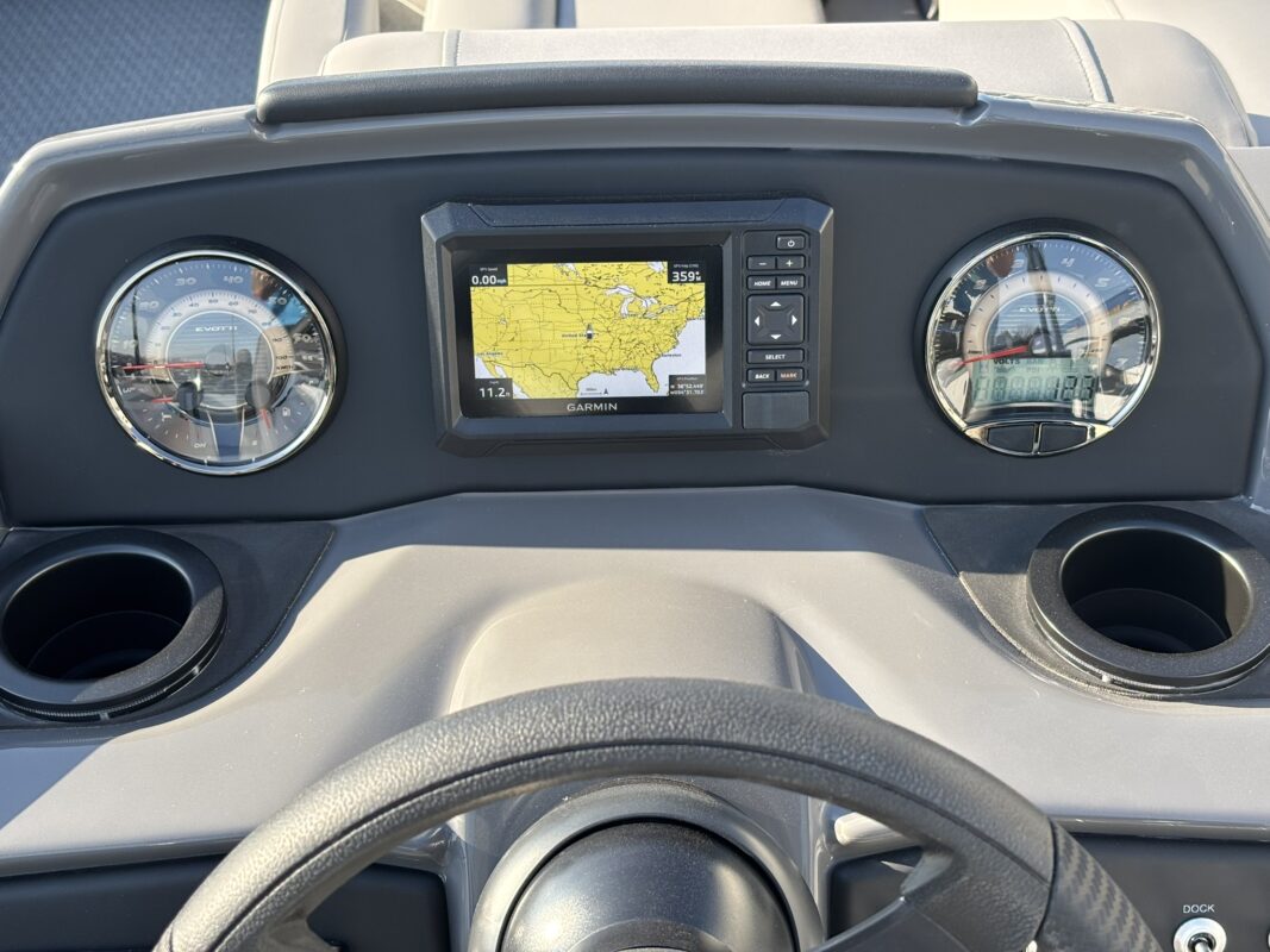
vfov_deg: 28.0
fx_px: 1908
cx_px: 635
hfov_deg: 36.8
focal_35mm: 52
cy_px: 476
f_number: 1.6
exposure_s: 1/391
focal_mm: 5.96
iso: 32
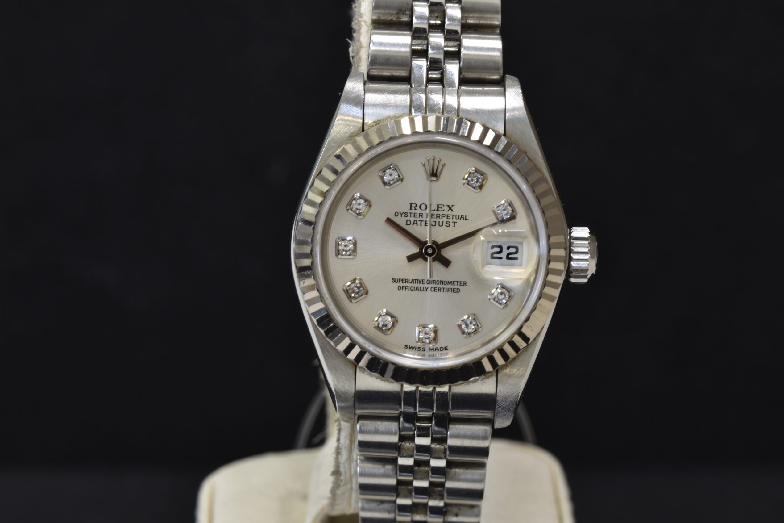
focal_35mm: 136
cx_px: 390
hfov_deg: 15.1
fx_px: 2962
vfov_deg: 10.1
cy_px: 260
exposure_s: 1/2.5
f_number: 14
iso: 100
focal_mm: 90
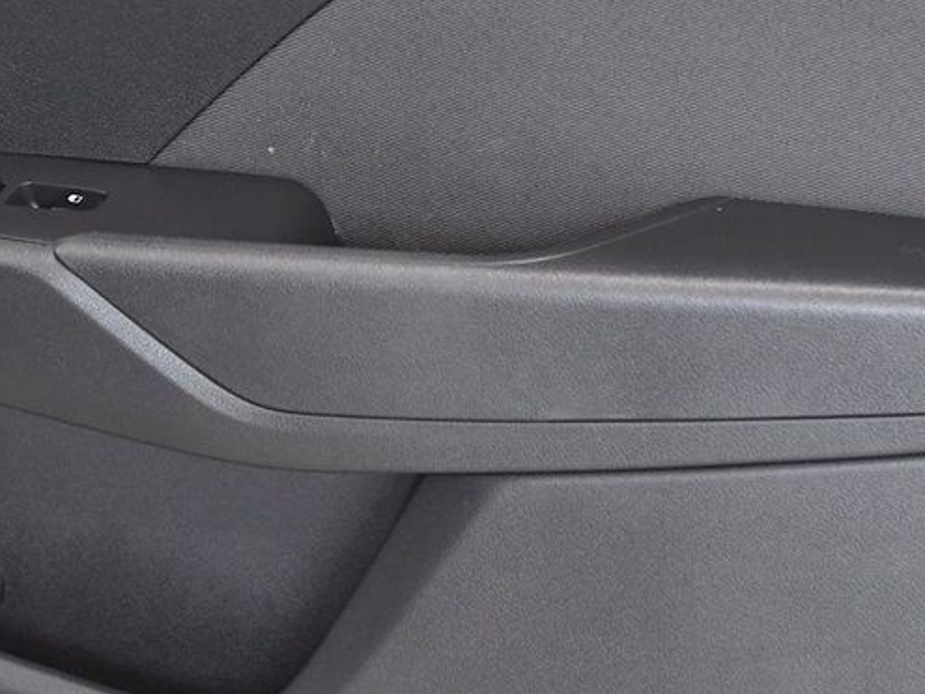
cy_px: 199
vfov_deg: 8.9
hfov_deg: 11.8
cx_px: 267
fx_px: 4461
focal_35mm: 167
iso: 1250
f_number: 3.5
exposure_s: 1/320
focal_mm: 56
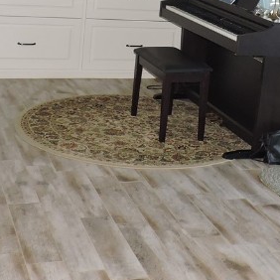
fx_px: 705
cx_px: 221
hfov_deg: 22.2
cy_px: -23
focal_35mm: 77
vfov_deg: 21.4
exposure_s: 1/30
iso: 200
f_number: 3
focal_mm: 4.3
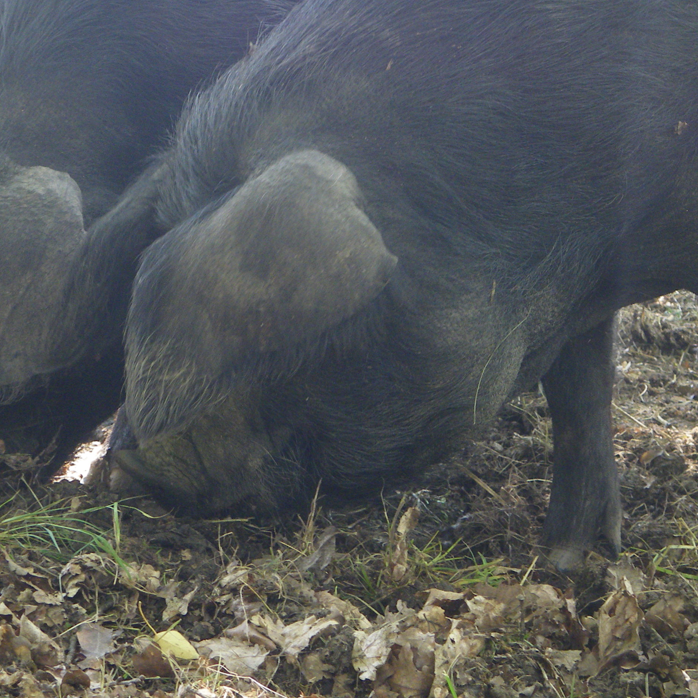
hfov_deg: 19.9
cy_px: 143
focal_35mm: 87
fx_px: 1985
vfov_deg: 19.7
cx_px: 398
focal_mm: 8.2
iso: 160
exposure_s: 1/80
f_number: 3.3
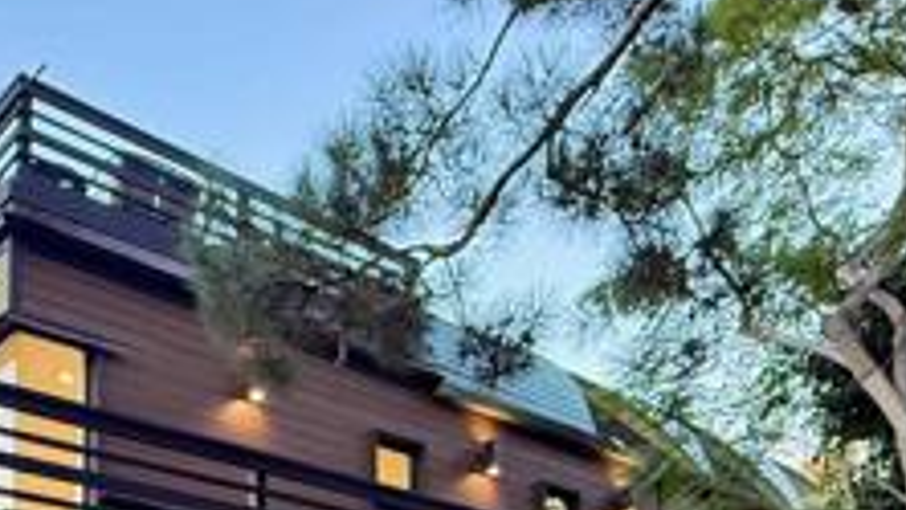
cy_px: 718
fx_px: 1057
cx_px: 171
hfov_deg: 44.0
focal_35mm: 44
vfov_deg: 23.1
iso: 400
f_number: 2.2
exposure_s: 1/120
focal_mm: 2.22
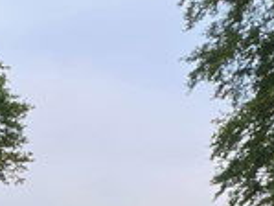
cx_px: 121
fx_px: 1062
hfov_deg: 14.7
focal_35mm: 134
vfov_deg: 10.7
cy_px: 300
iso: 32
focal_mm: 4.25
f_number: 1.8
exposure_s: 1/434
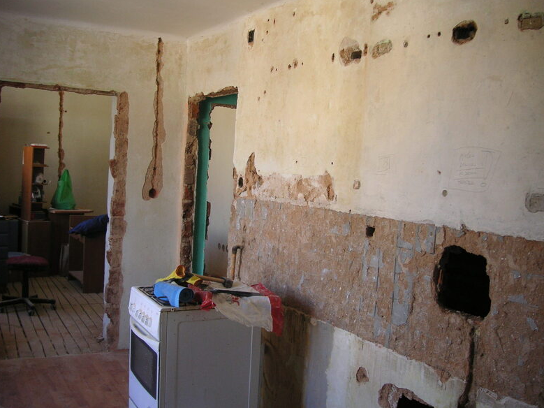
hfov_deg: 49.0
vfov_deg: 37.7
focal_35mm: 38
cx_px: 270
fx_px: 597
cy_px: 201
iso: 50
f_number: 2.8
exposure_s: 1/90
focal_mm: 6.1
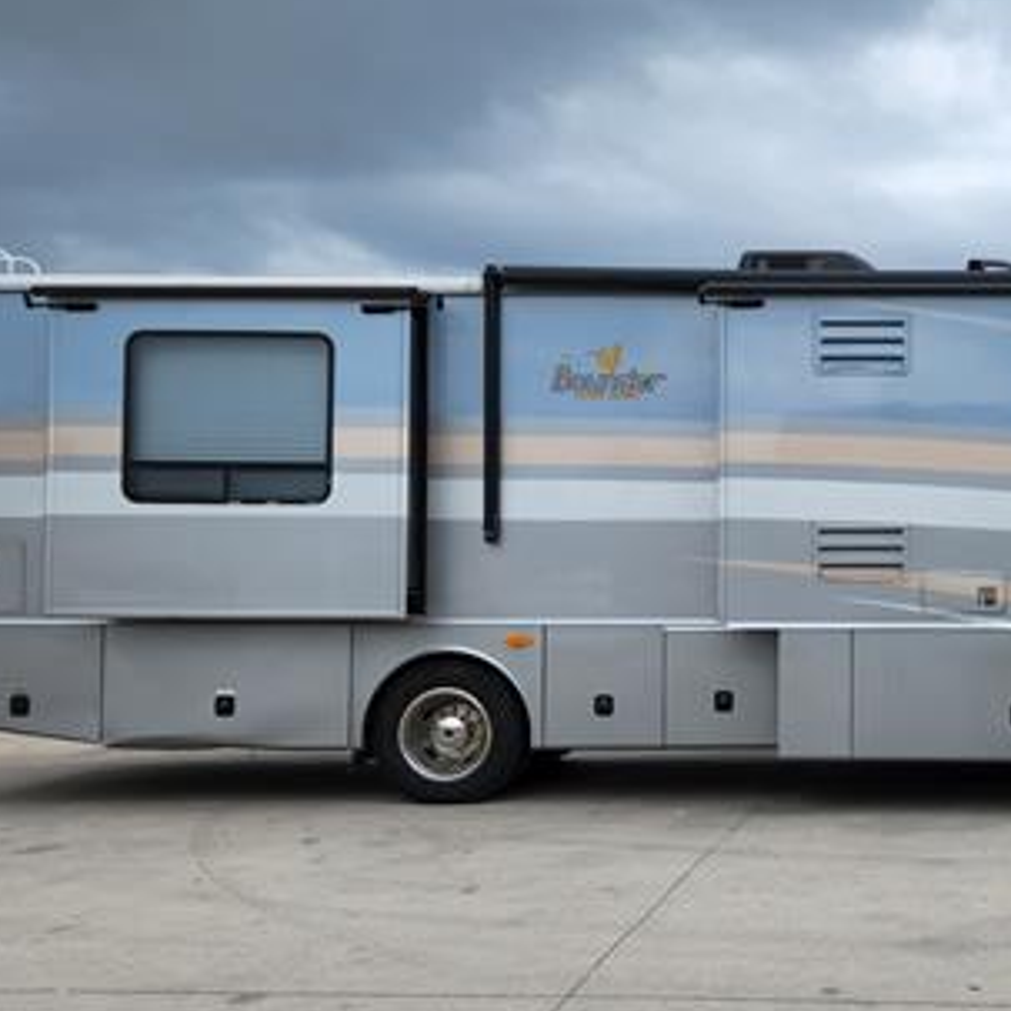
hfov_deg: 37.0
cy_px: 561
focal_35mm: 43
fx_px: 1421
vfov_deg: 39.1
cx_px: 881
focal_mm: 5.4
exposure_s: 1/619
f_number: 1.8
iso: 20
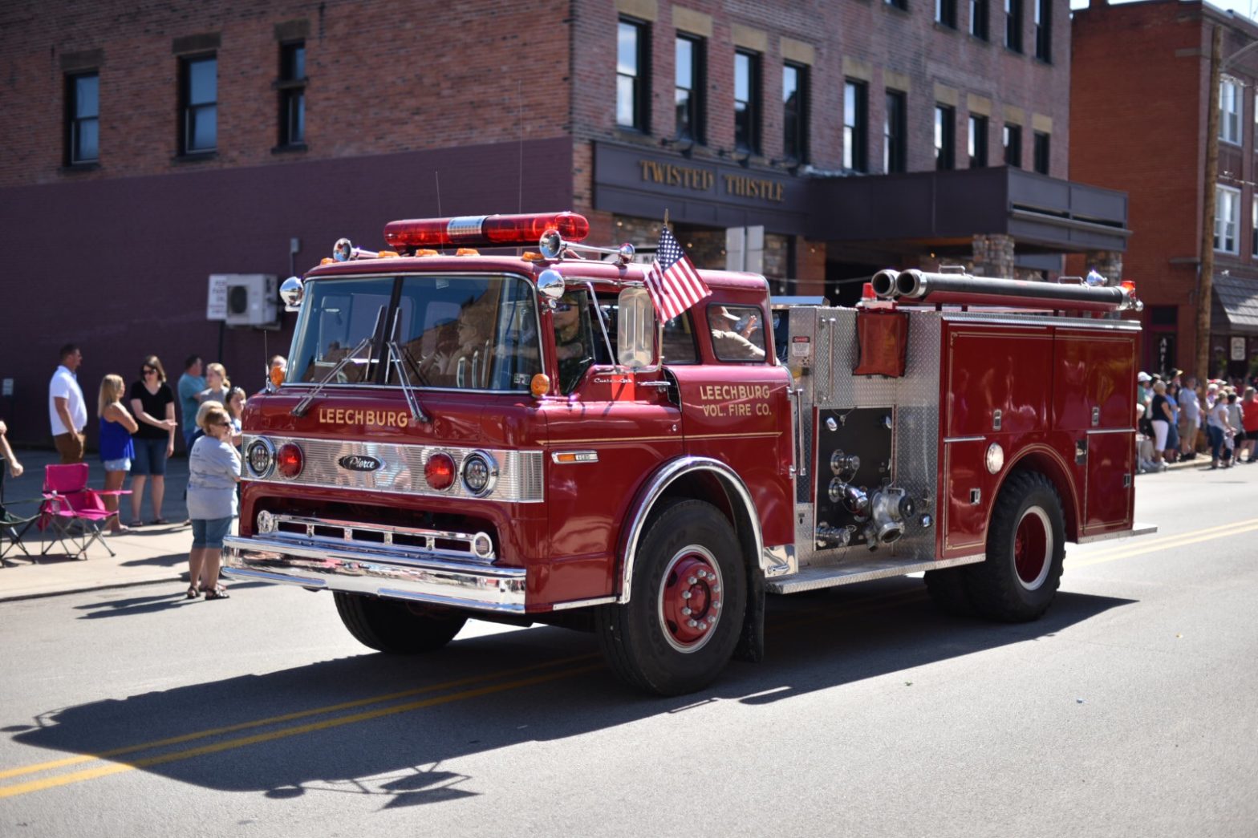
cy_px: 419
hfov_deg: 39.6
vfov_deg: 27.0
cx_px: 629
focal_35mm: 50
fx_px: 1747
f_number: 1.4
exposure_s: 1/4000
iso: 100
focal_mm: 50
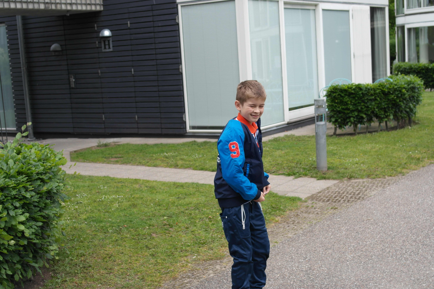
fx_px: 699
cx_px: 217
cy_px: 144
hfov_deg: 34.5
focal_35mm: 58
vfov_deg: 23.4
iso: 100
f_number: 5
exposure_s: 1/125
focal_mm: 38
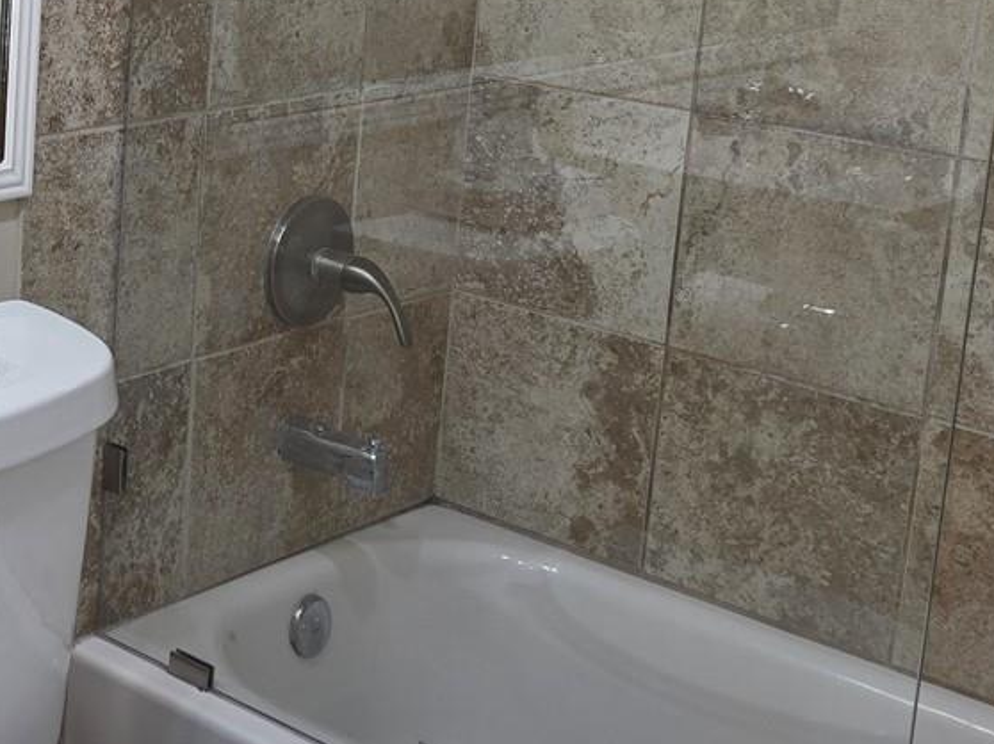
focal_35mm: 66
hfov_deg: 26.8
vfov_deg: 21.9
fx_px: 1894
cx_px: -123
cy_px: 132
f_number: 1.7
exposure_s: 1/120
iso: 80
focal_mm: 6.3
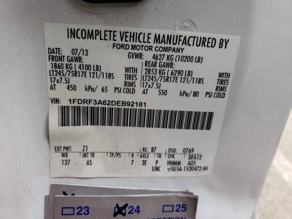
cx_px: 146
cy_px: 110
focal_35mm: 26
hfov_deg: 67.3
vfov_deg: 53.1
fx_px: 219
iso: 50
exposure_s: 1/476
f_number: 1.5
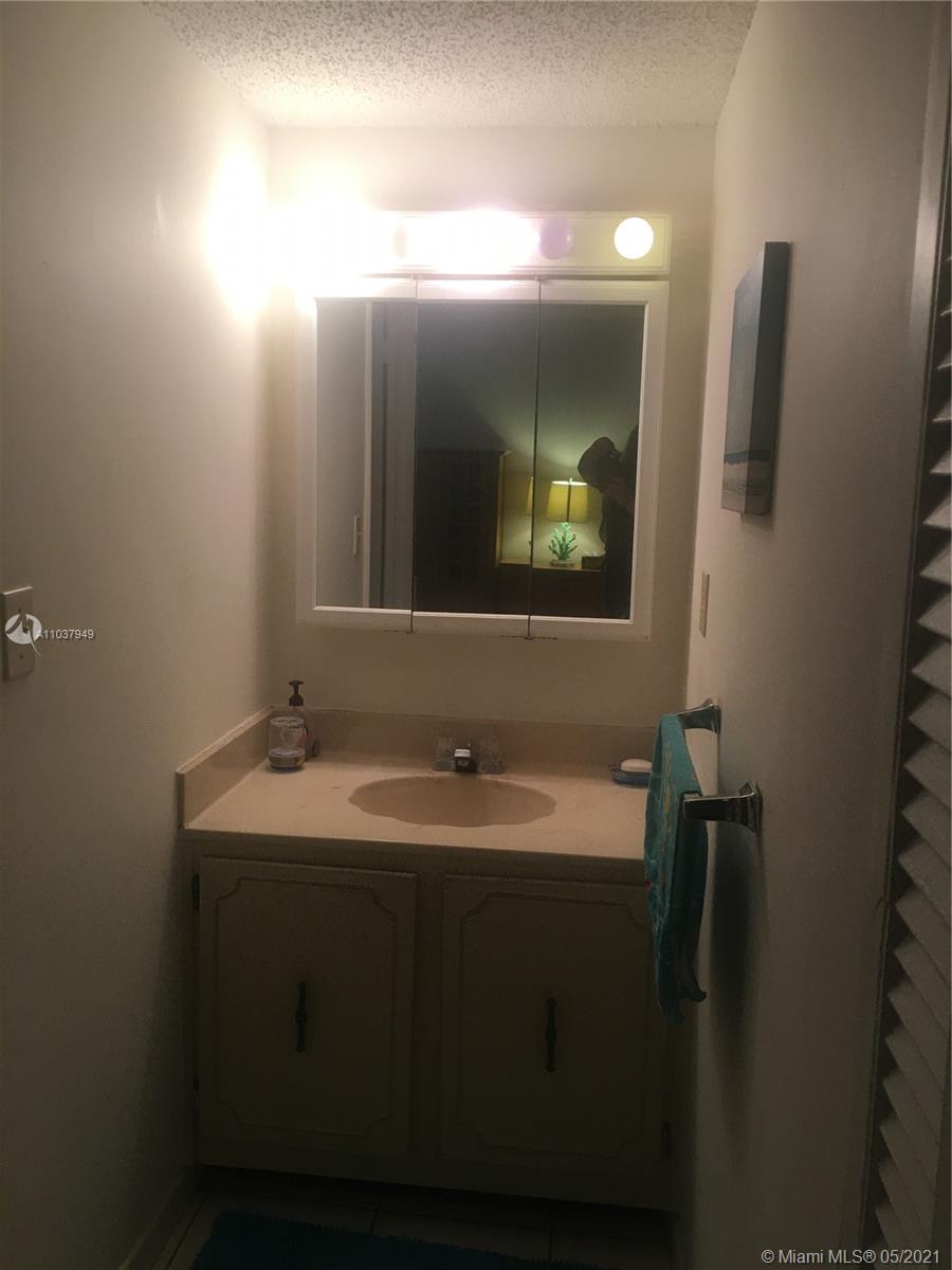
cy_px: 635
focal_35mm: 29
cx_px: 476
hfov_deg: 48.2
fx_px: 1063
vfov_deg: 61.7
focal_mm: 4.15
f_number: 2.2
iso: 32
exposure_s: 1/30
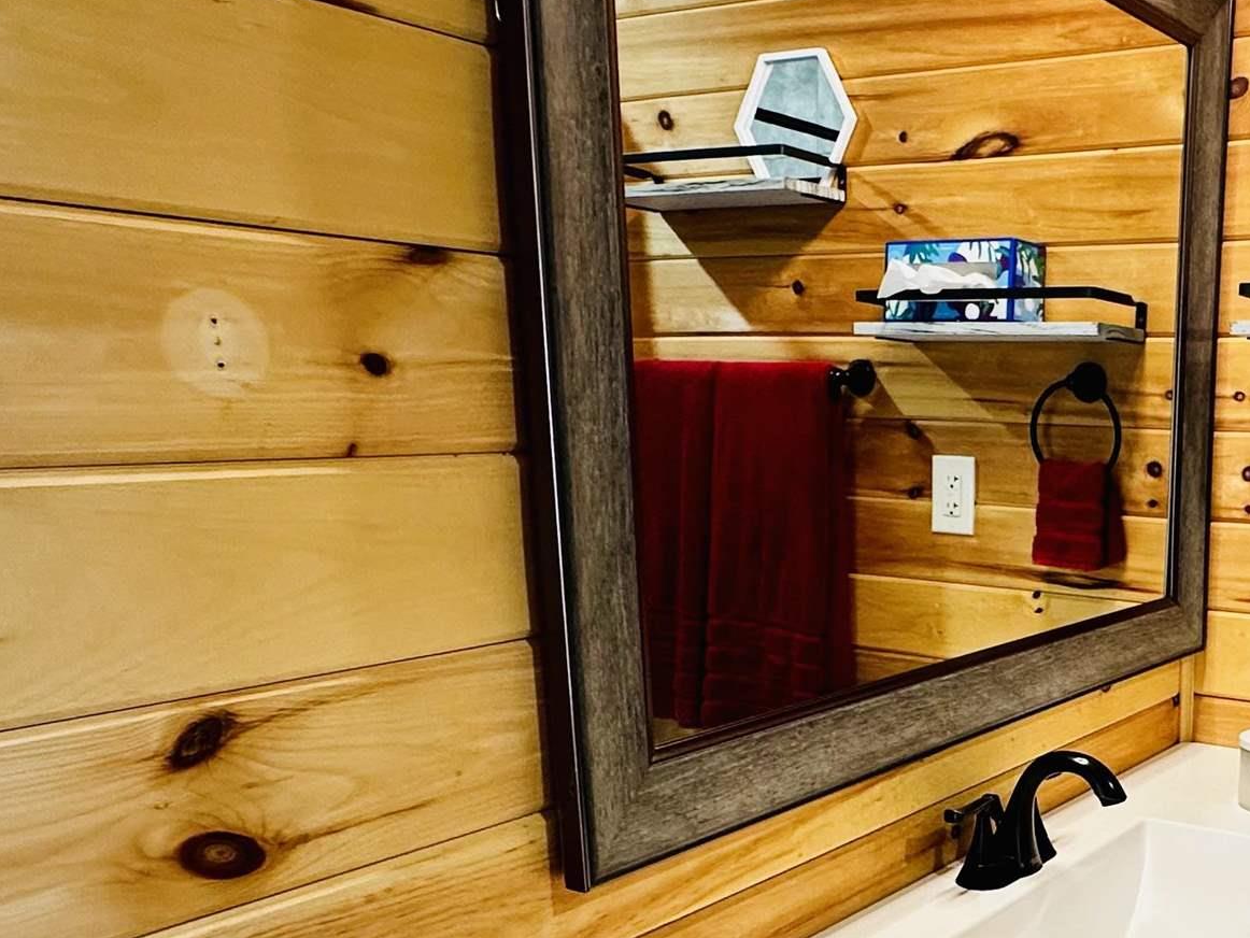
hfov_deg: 46.4
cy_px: 698
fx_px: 1336
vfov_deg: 37.8
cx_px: 1066
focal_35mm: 37
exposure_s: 1/60
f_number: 2.2
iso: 200
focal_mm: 2.22
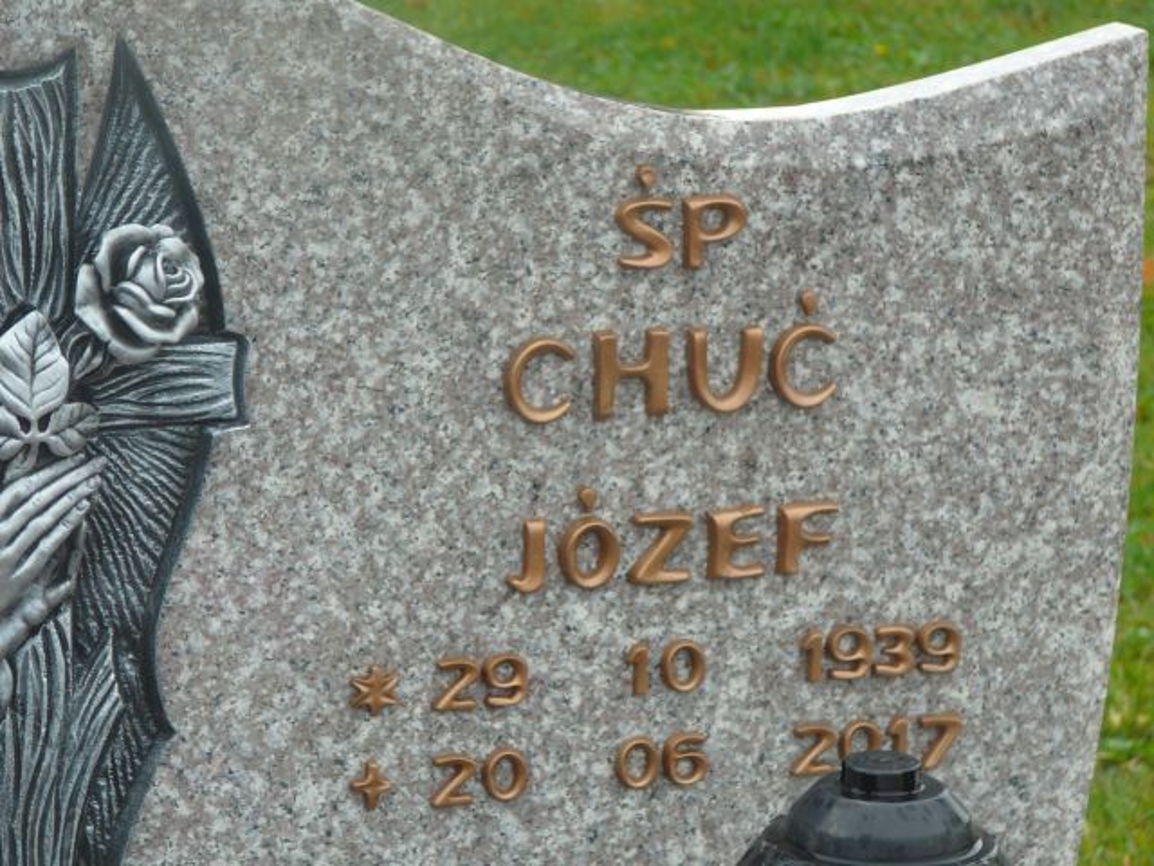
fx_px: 4934
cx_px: 577
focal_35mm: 148
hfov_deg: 13.3
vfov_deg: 10.0
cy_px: 433
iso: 80
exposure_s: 1/100
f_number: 4
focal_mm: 22
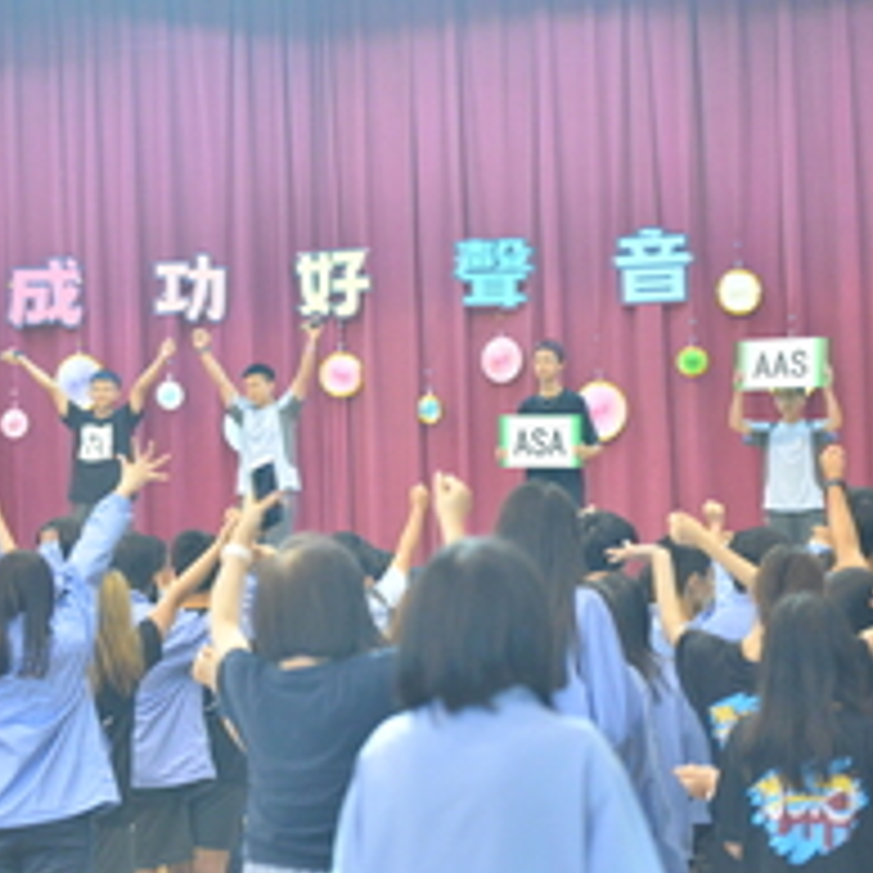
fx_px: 3510
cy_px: 371
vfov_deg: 14.2
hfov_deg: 14.0
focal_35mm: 123
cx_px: 76
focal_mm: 70
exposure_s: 1/200
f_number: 2.8
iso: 3200
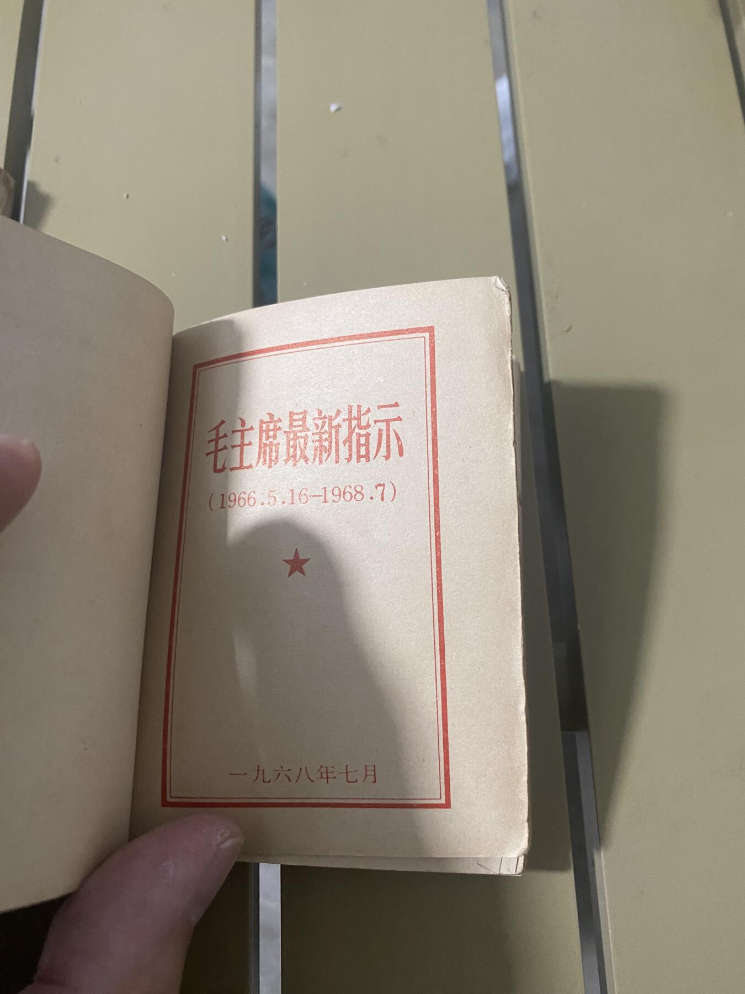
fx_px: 746
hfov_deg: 53.1
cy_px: 497
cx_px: 372
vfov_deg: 67.3
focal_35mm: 26
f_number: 1.8
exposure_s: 1/50
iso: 200
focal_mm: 4.25
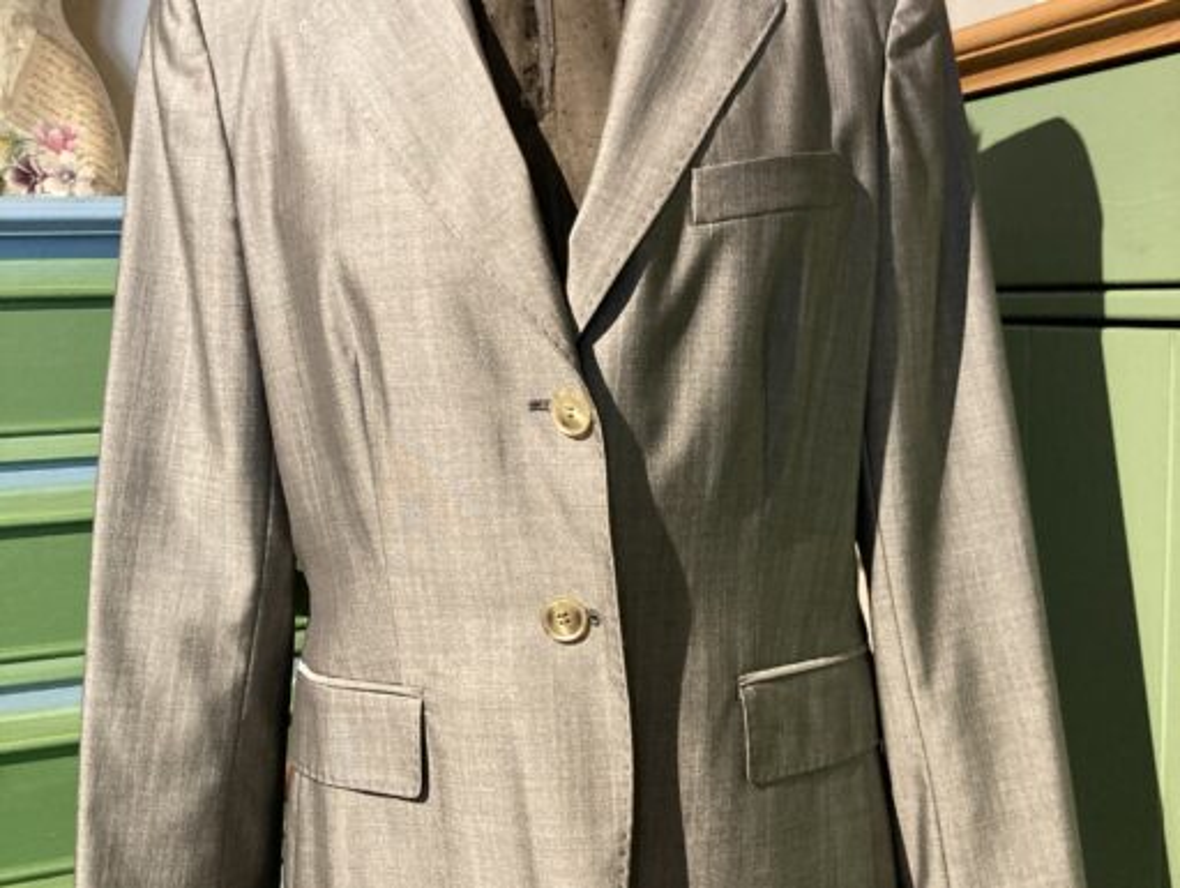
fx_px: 955
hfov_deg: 63.4
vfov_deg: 49.8
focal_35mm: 28
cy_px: 444
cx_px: 590
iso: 320
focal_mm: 3.99
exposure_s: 1/33
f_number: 1.8
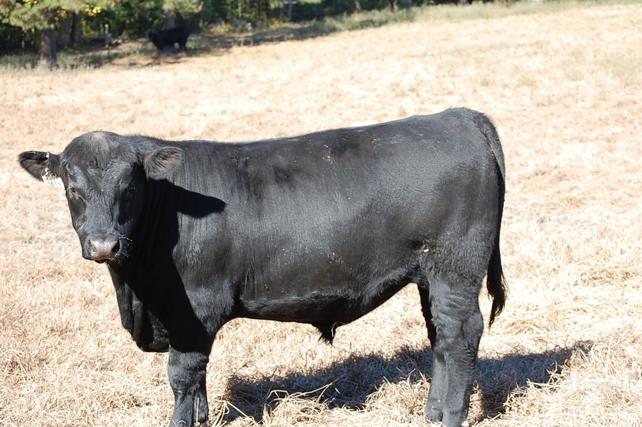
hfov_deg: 22.5
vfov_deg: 15.1
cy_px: 226
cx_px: 351
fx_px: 1613
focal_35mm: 91
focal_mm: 55
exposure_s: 1/160
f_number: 6.3
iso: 200
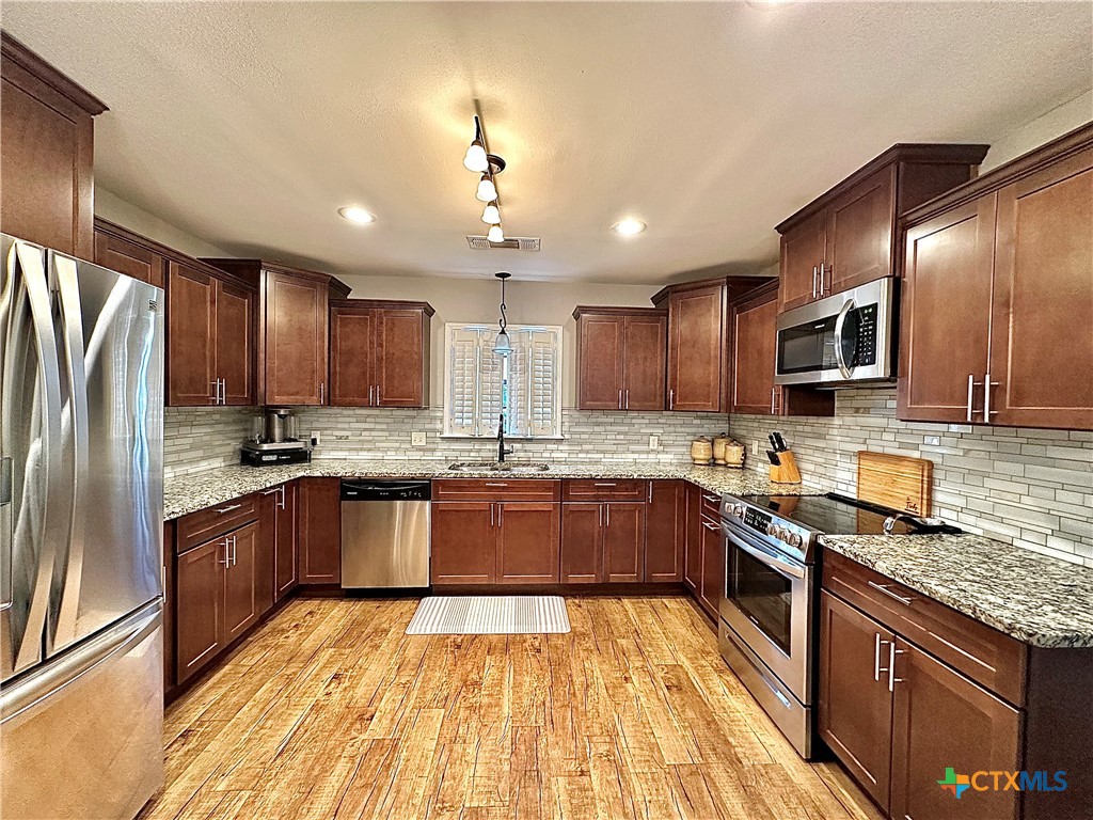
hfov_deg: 102.1
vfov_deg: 85.7
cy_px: 410
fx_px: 442
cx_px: 546
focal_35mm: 14
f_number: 2.2
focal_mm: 2.22
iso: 500
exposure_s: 1/60
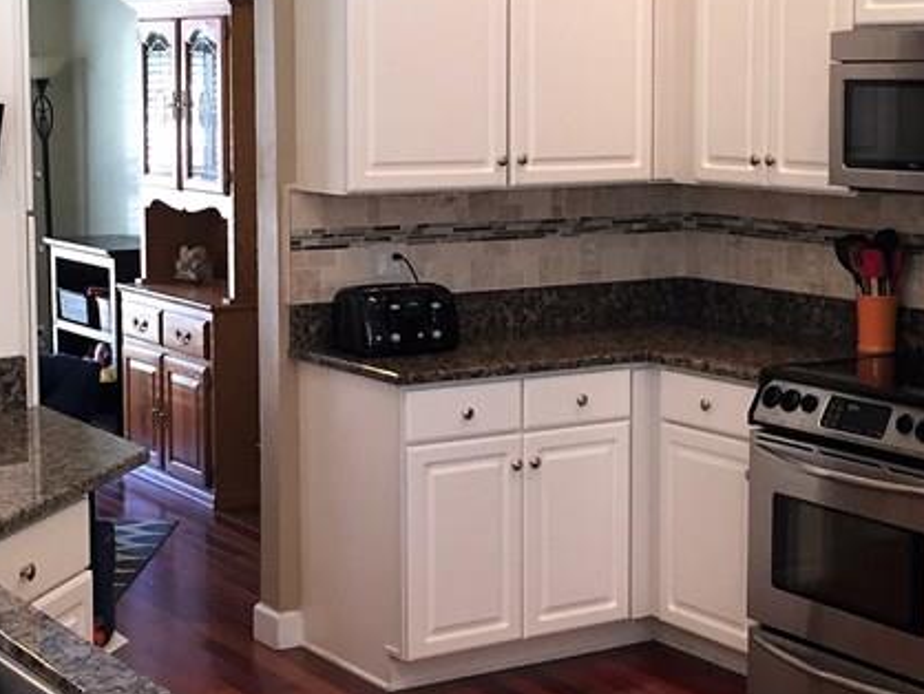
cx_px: 542
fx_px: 1896
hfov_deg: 27.3
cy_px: 287
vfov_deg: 20.7
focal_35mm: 71
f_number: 2.2
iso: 80
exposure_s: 1/30
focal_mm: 4.15
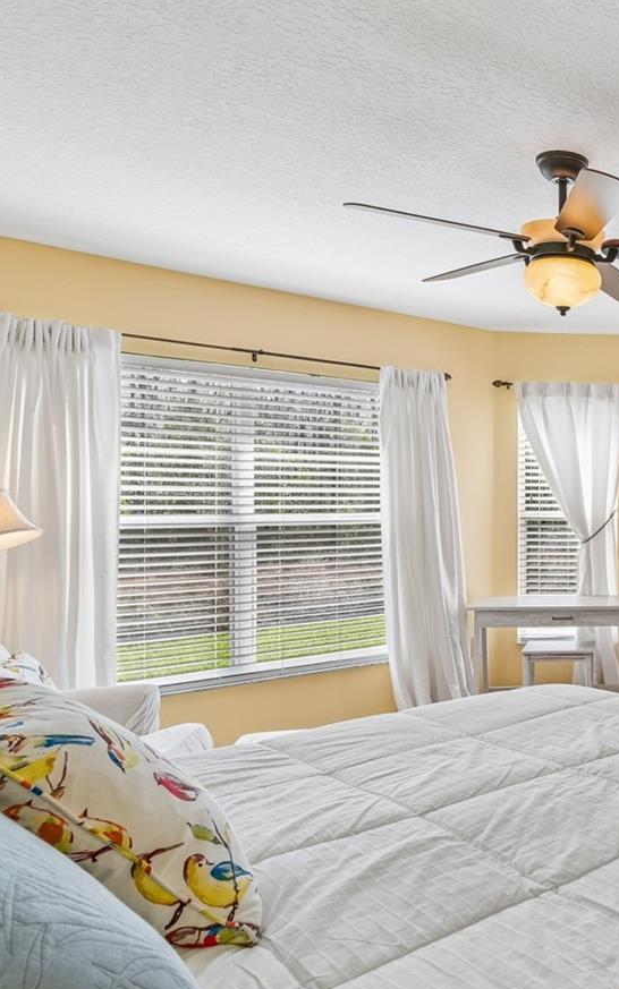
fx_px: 755
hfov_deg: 36.5
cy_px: 493
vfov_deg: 66.5
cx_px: 706
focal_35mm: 28
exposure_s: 1/100
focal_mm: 10
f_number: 7.1
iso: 100
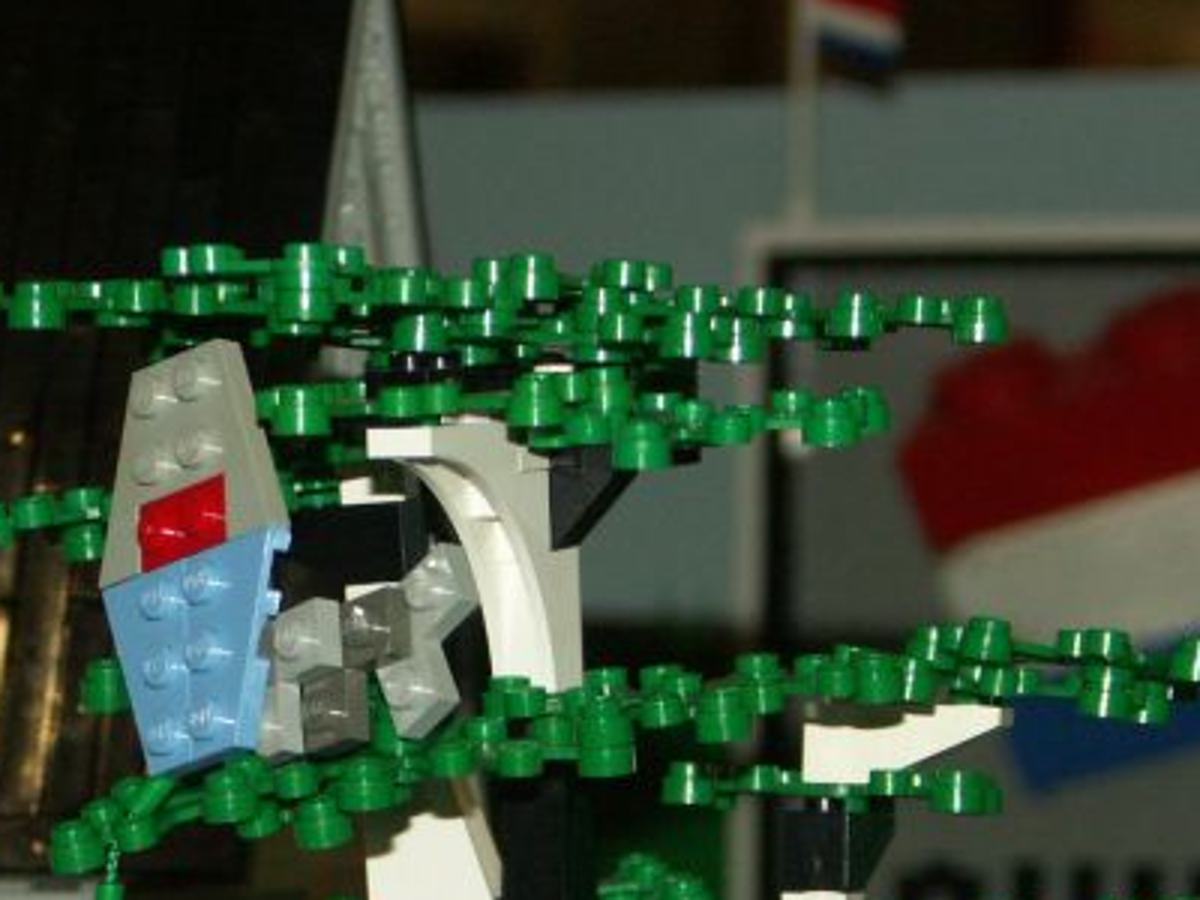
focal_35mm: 225
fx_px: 7800
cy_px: 1077
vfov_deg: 6.6
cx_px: 294
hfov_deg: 8.8
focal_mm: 22.43
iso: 200
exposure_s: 1/80
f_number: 3.5
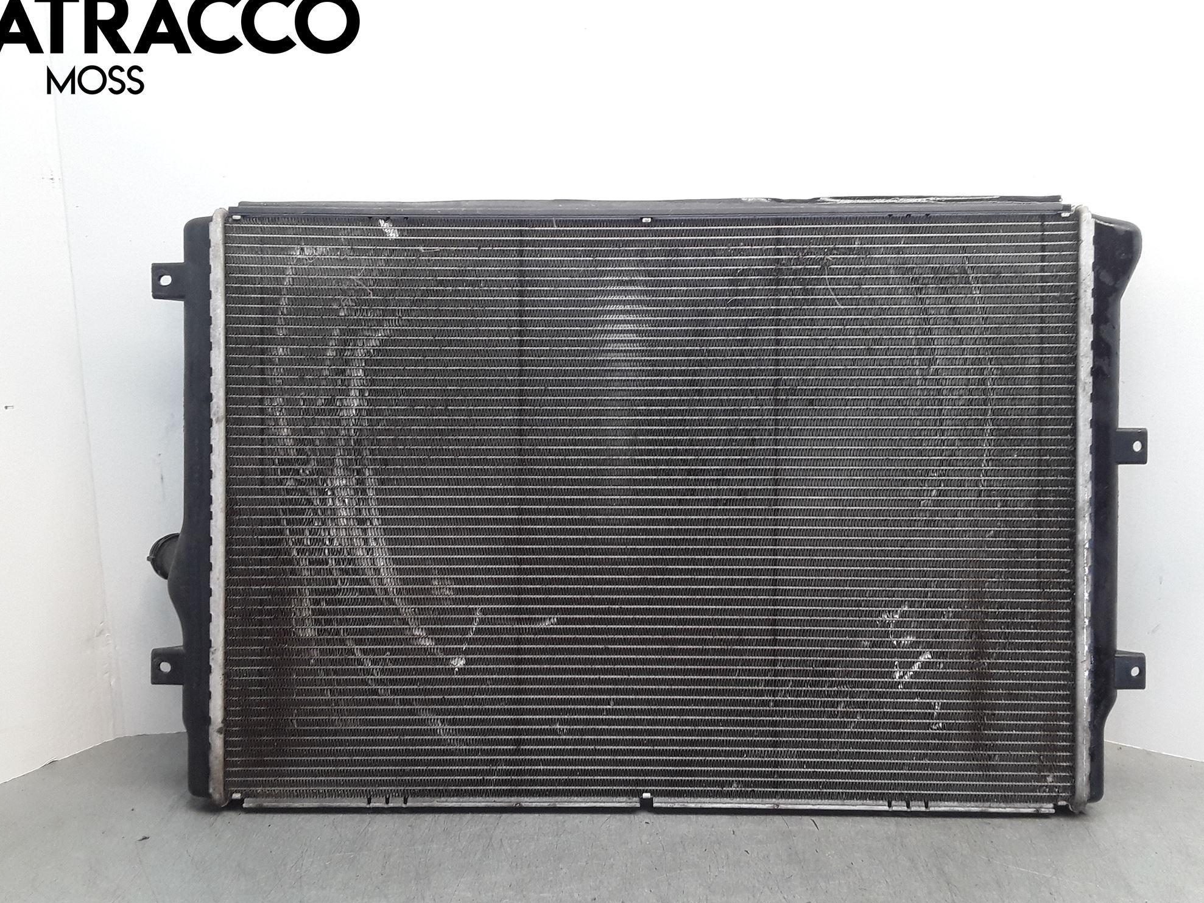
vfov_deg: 48.2
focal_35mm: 29
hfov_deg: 61.7
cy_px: 455
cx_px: 609
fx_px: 1009
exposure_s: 1/50
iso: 50
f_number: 1.9
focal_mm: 2.91
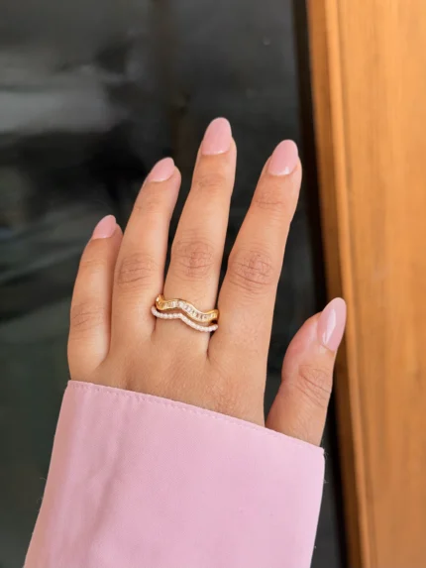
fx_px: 787
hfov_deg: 30.3
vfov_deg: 39.6
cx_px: 213
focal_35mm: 48
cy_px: 284
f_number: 1.78
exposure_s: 1/133
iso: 50
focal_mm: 6.76
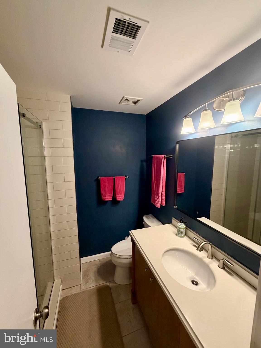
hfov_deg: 85.7
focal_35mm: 14
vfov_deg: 102.1
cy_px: 174
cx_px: 130
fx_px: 141
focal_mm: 2.22
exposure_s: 1/59
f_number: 2.2
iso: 400
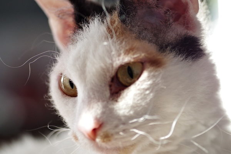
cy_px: 77
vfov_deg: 10.2
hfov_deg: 15.2
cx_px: 116
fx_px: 866
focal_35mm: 135
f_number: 2.8
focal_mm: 90
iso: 800
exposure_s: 1/160
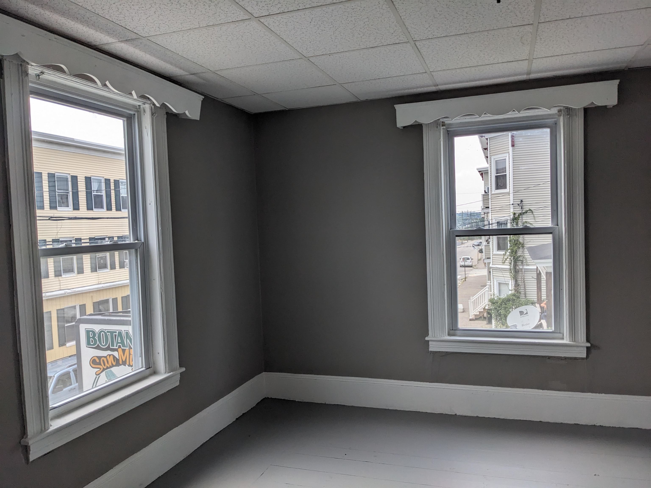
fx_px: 508
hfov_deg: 65.3
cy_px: 244
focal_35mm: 27
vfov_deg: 51.4
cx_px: 326
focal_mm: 4.38
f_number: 1.73
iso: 39
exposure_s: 1/391
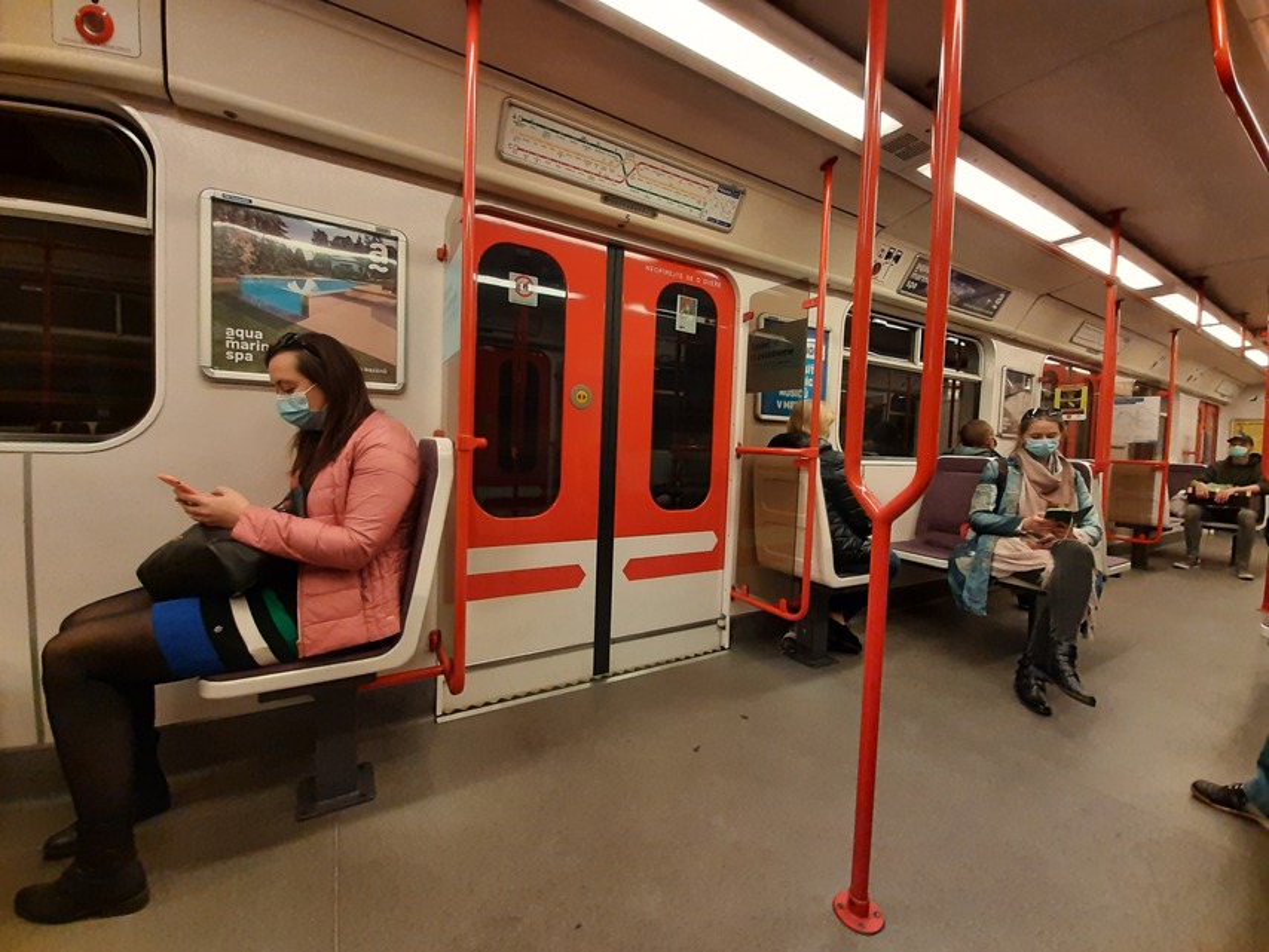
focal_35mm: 13
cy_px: 476
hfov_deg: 106.2
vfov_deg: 89.9
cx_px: 634
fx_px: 477
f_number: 2.2
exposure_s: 1/50
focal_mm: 1.42
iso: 250
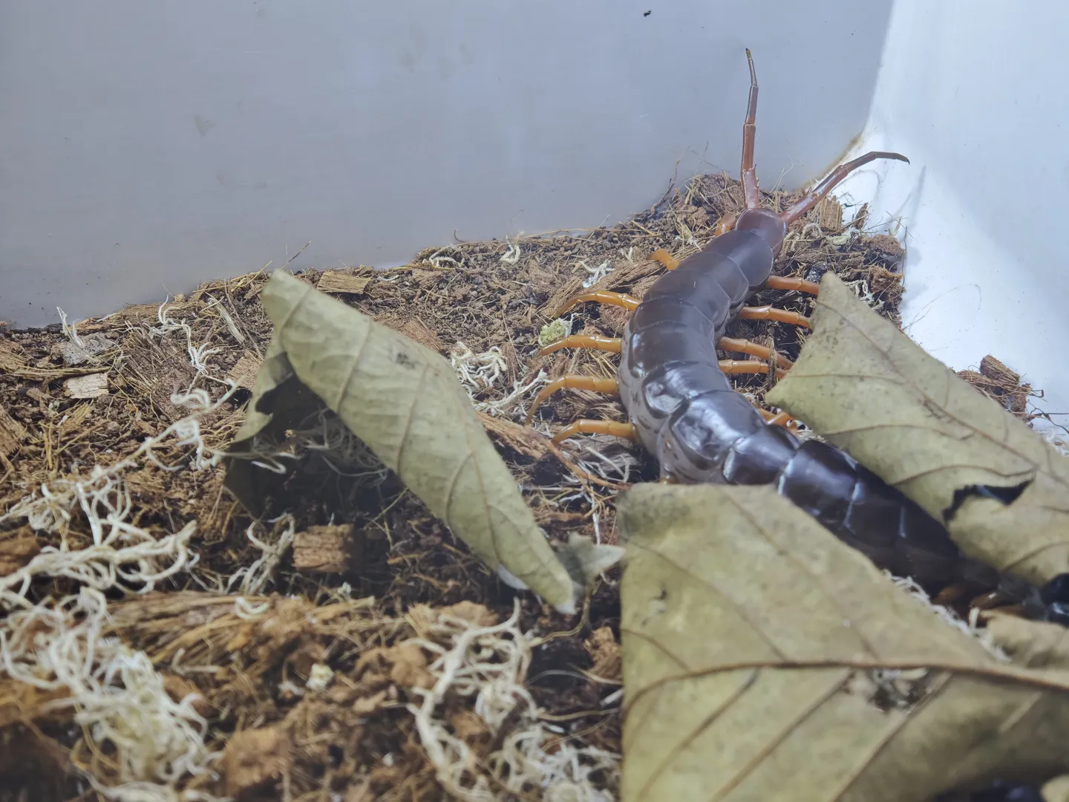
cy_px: 401
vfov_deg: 24.4
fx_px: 1853
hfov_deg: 32.2
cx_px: 534
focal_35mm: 60
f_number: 2
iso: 1000
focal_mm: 9
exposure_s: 1/33.3
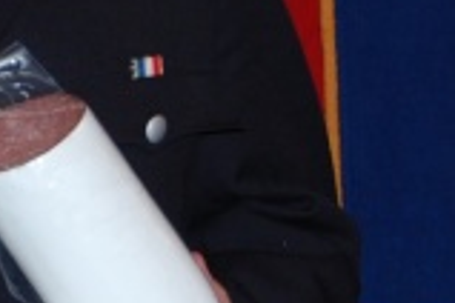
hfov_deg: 8.8
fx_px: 2907
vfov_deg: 5.9
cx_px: -180
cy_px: -87
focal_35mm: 230
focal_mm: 34
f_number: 4.5
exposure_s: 1/60
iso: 400
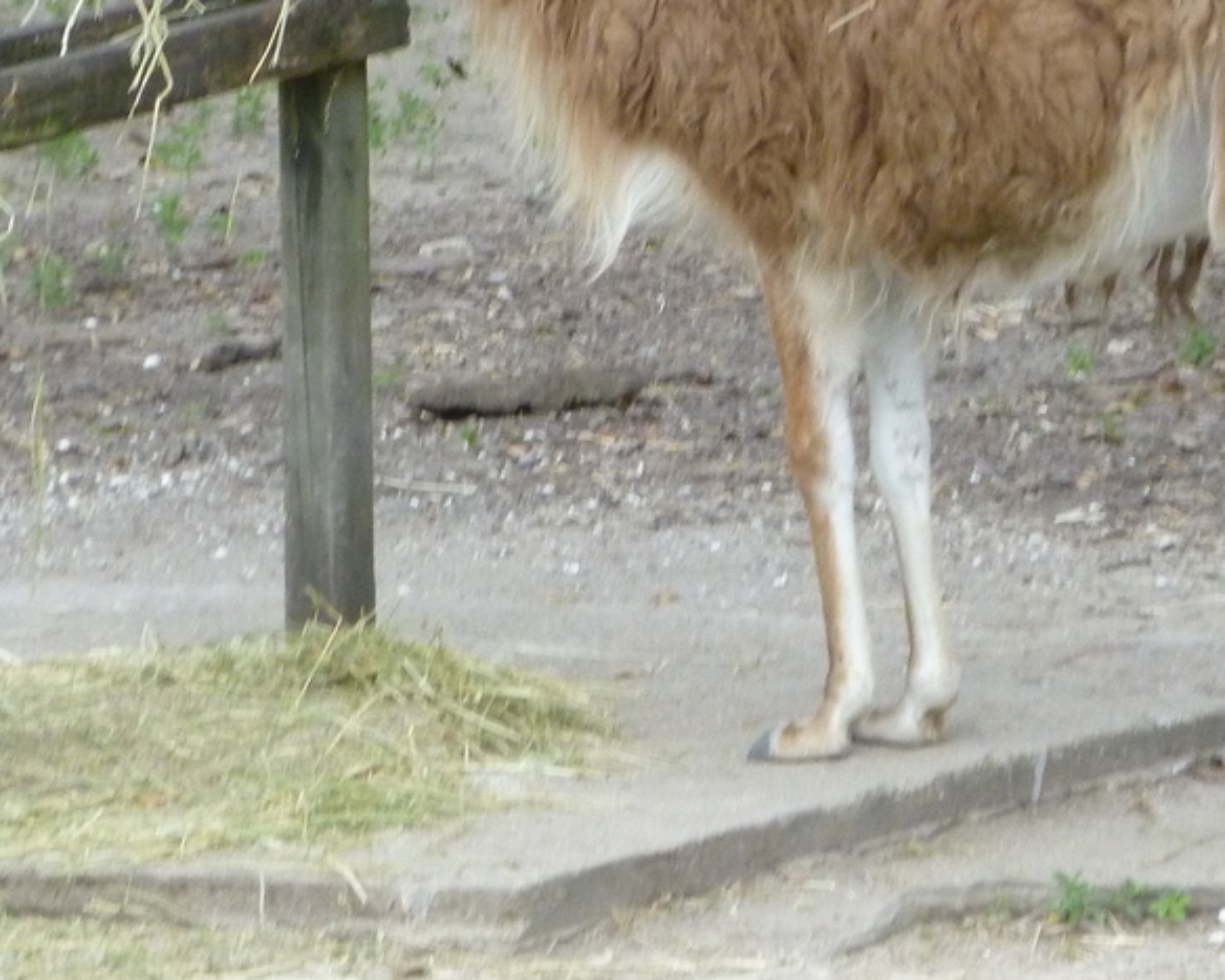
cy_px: 67
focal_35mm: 449
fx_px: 16276
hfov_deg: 4.3
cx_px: 638
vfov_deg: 3.4
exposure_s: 1/125
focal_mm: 36
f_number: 5.9
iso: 320
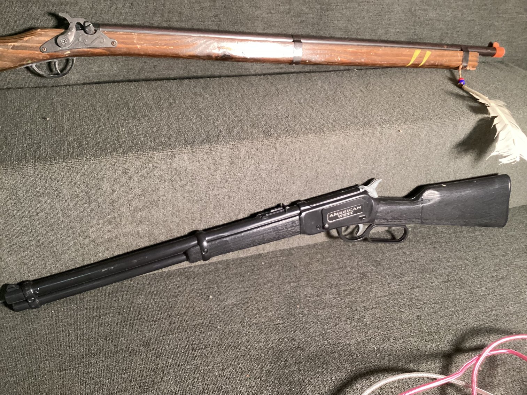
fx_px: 472
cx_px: 264
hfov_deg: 58.3
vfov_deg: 45.4
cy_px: 198
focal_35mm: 31
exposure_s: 1/30
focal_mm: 3.3
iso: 320
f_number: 2.4
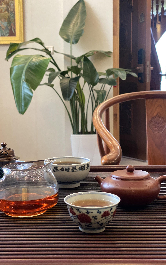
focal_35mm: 56
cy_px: 134
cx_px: 75
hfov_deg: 23.1
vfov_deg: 36.3
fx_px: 405
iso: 250
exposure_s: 1/50
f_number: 2
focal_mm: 6
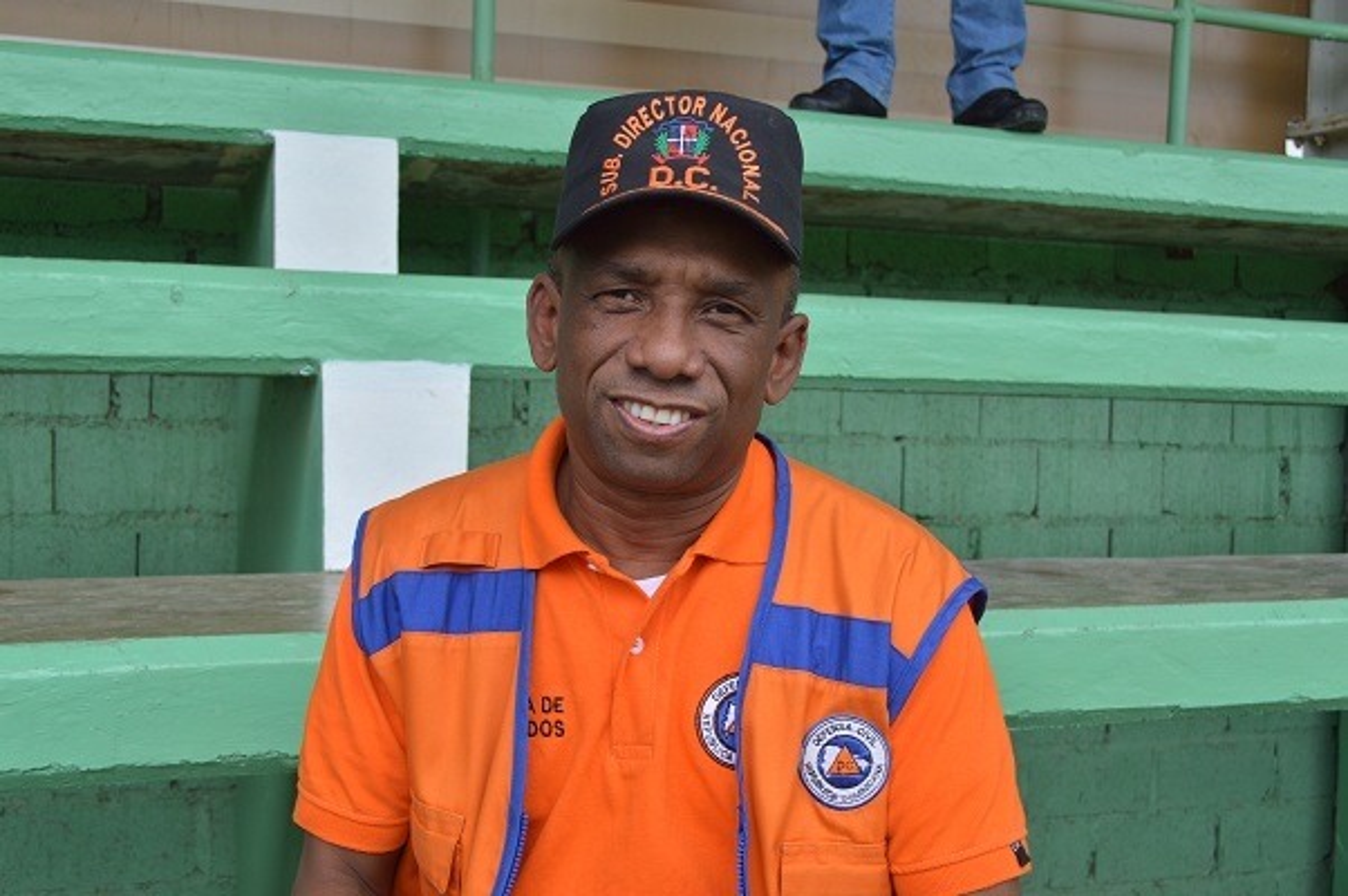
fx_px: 1571
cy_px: 448
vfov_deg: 31.8
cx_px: 674
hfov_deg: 46.4
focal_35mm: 42
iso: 100
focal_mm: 28
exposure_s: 1/160
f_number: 6.3
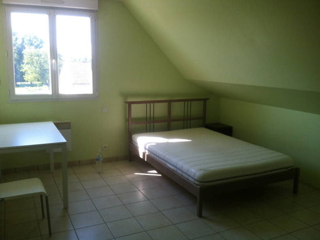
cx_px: 160
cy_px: 120
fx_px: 323
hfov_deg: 52.6
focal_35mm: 35
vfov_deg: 40.7
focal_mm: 3.85
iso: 100
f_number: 2.8
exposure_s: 1/120
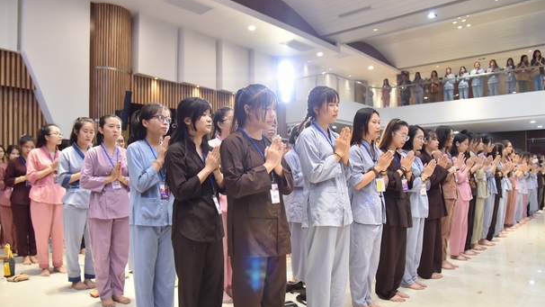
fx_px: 390
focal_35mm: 27
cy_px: 175
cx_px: 276
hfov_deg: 69.9
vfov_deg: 42.8
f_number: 4
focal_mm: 24
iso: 1250
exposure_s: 1/125
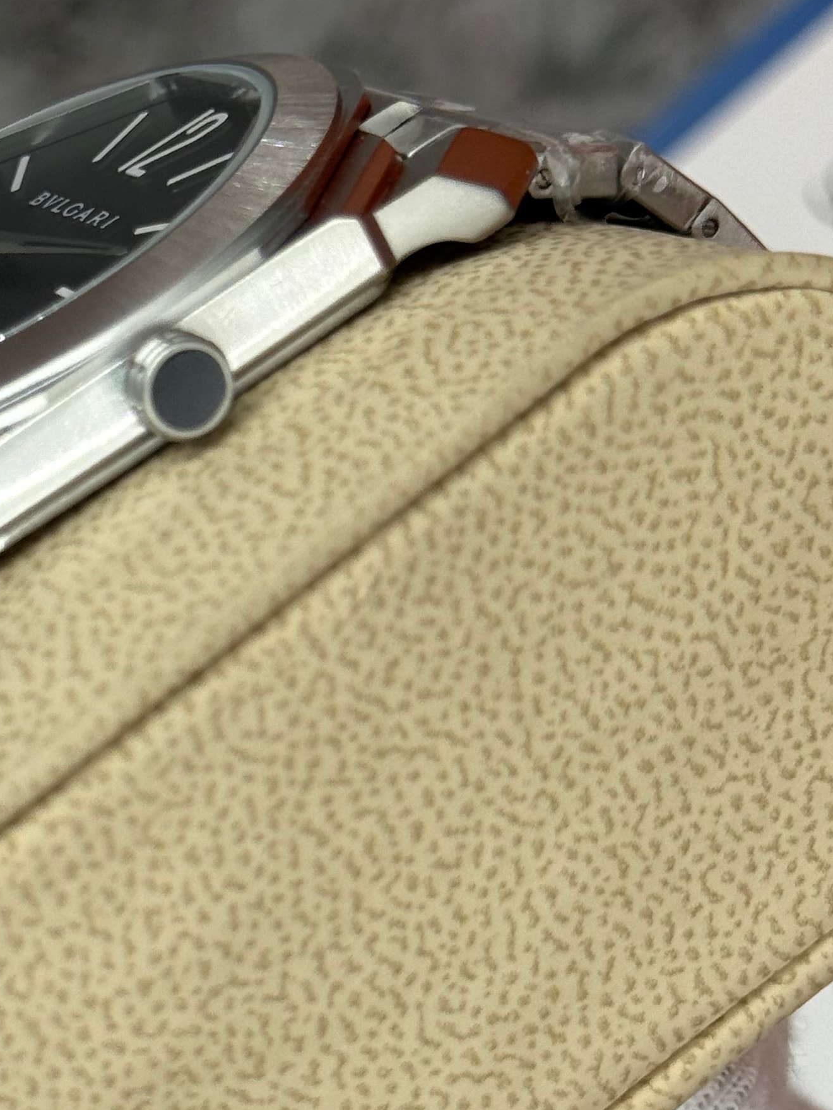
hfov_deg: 13.4
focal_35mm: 110
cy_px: 601
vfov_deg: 17.9
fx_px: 3528
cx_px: 86
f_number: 1.78
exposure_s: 1/928
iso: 64
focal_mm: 6.76
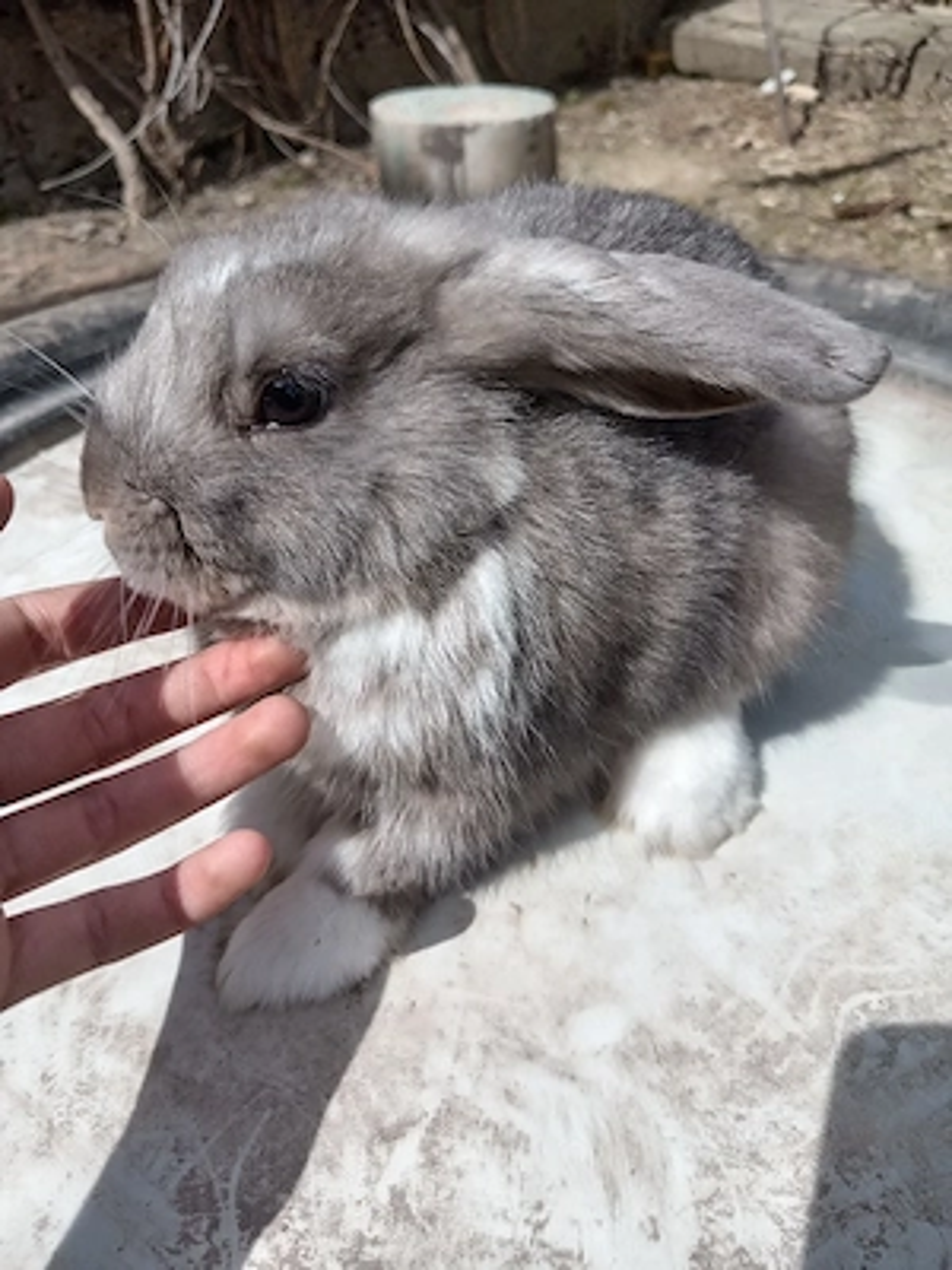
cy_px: 635
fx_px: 990
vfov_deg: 65.3
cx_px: 476
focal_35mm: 27
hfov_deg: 51.4
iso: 100
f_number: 1.8
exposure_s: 1/714
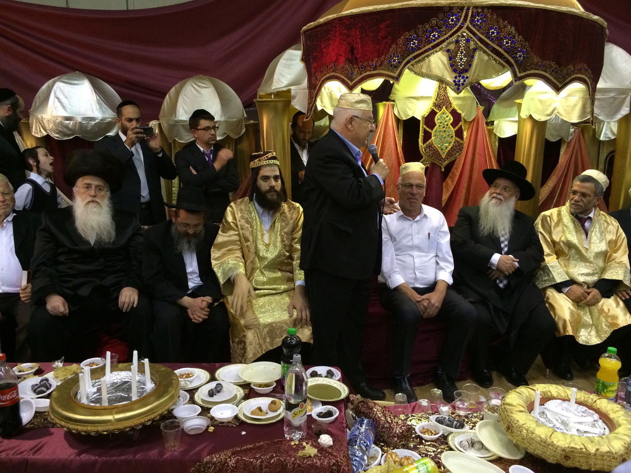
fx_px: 547
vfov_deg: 46.8
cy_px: 236
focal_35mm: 30
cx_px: 316
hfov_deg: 60.0
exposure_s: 1/30
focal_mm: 4.12
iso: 250
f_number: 2.2
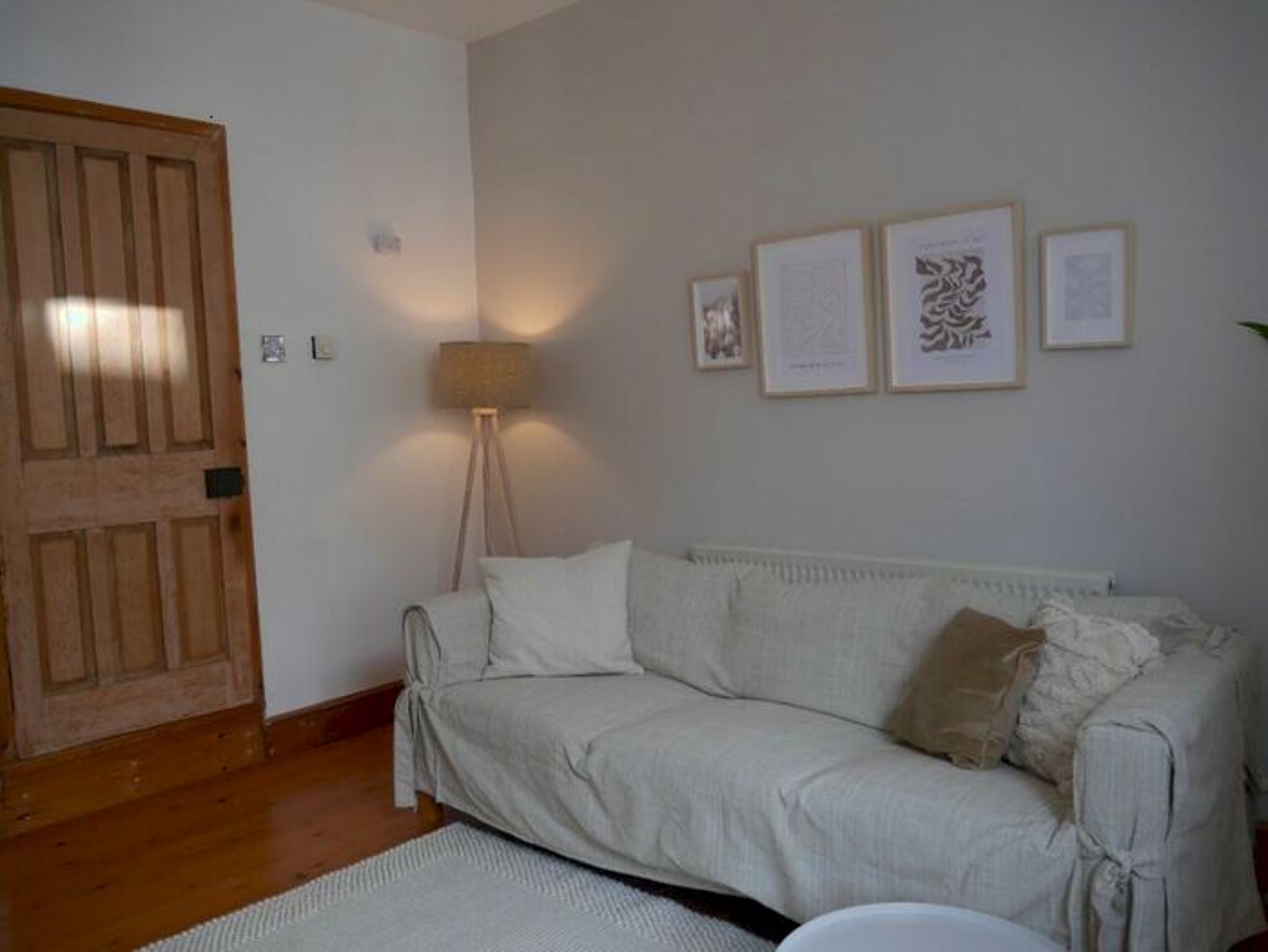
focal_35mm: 28
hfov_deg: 63.4
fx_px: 1026
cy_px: 476
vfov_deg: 49.8
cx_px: 634
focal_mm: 14
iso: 160
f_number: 3.5
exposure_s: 1/80
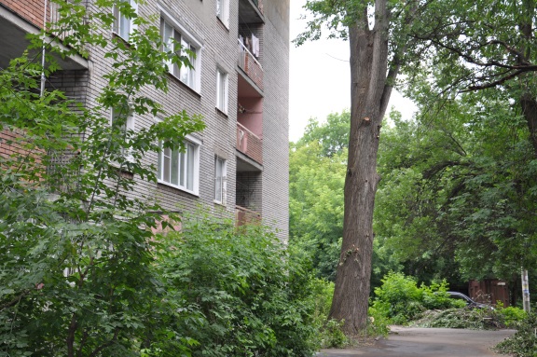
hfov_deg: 33.4
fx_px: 894
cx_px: 268
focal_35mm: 60
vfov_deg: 22.6
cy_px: 178
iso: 200
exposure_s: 1/100
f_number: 4.5
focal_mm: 40
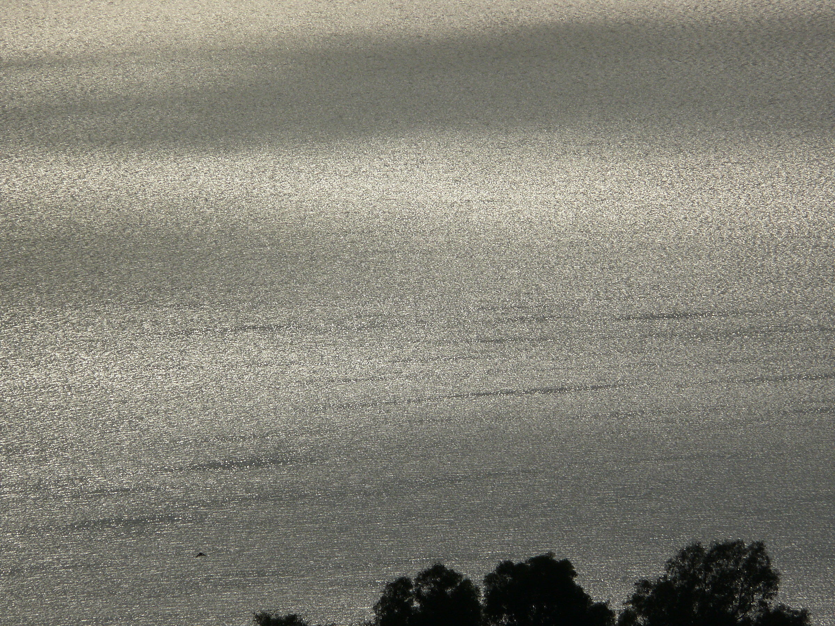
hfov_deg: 4.7
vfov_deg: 3.5
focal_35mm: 420
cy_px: 313
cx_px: 418
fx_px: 10131
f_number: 11
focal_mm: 88.8
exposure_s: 1/2000
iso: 100
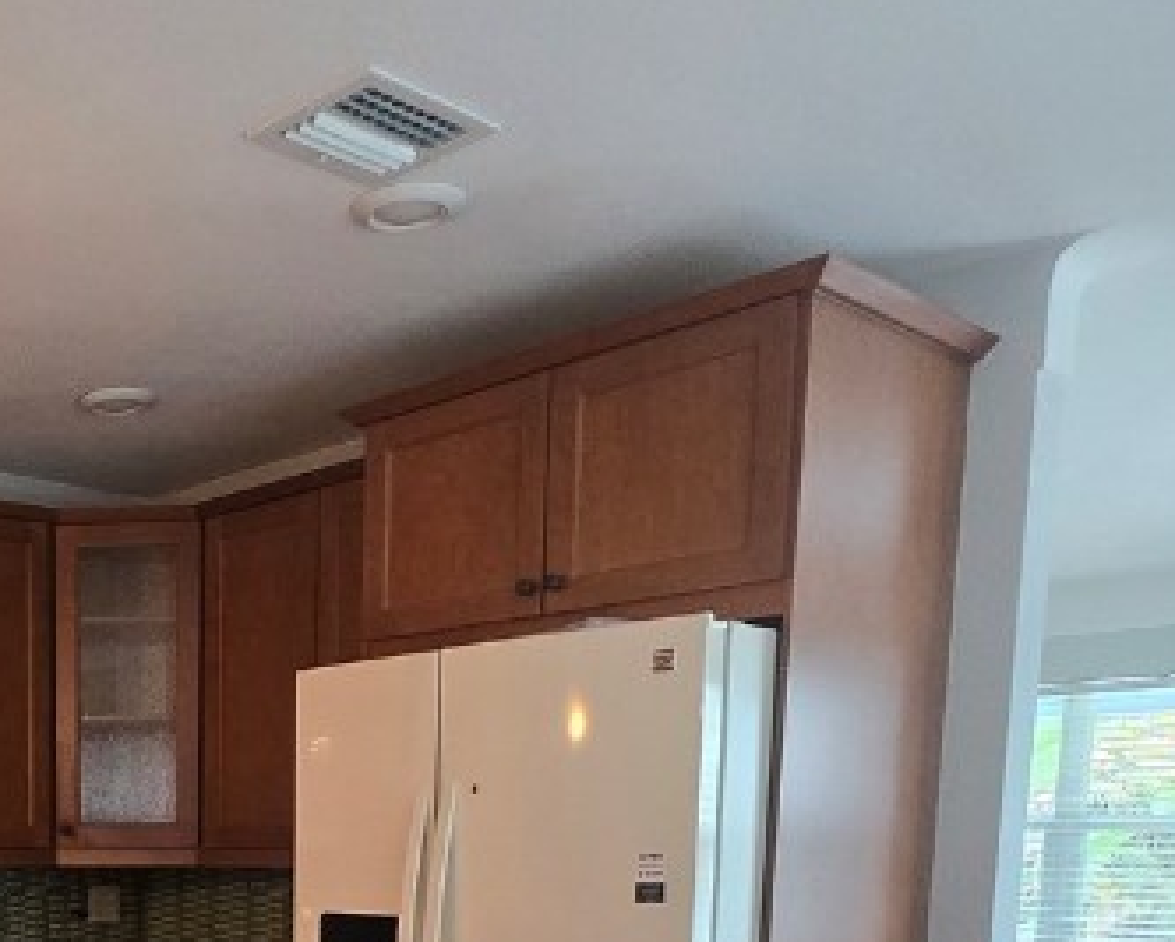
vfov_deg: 33.2
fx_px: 1357
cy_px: 1051
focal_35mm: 39
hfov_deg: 41.5
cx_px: 35
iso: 200
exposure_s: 1/60
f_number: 2.2
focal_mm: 1.7
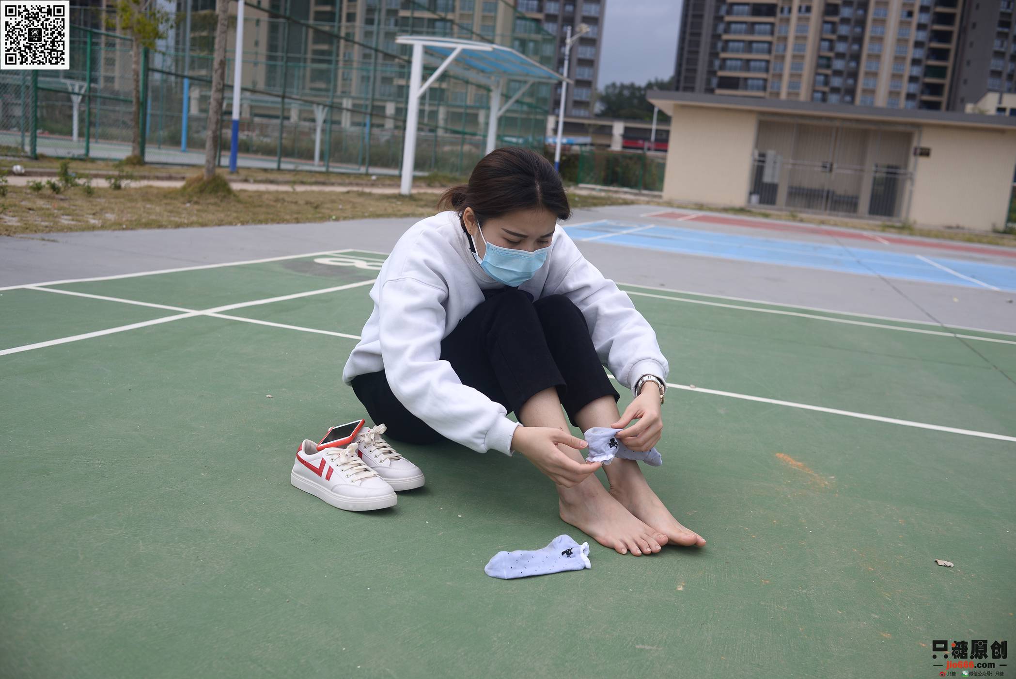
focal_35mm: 35
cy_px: 340
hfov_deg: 54.4
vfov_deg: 37.9
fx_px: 988
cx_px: 508
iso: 125
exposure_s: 1/640
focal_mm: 35
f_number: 5.6
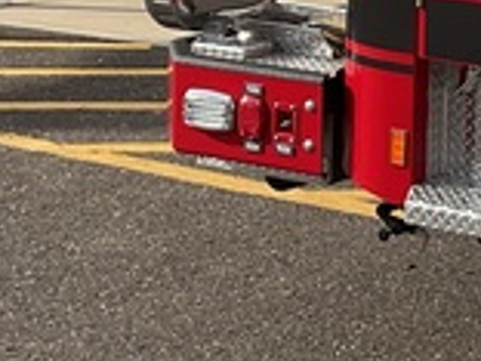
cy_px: -111
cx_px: 684
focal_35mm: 149
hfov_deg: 12.7
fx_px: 2070
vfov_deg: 9.8
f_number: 1.8
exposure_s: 1/1412
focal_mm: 3
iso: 16
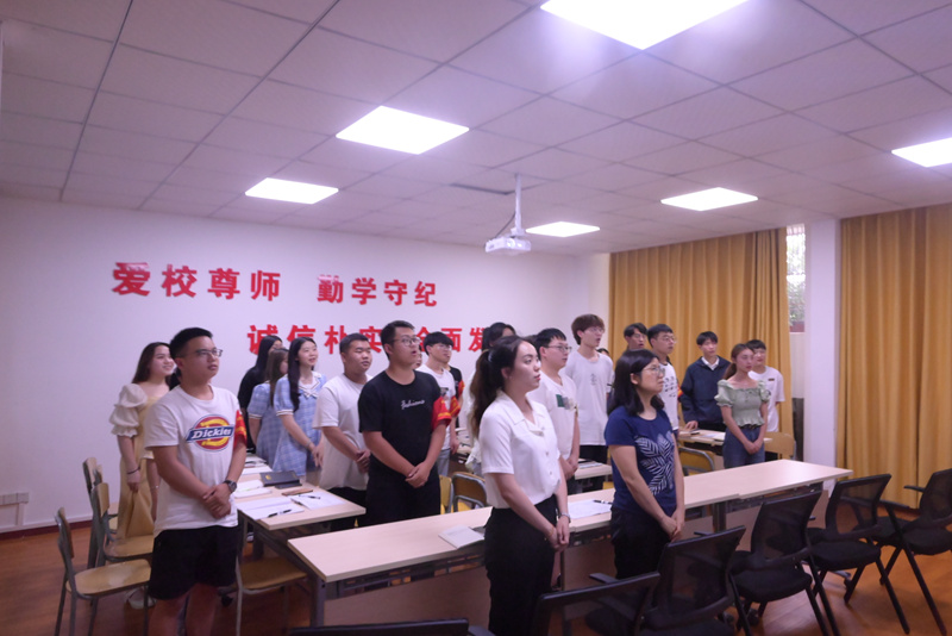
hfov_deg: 73.7
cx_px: 476
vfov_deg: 53.2
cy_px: 318
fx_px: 635
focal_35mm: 24
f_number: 16
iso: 9000
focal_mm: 24
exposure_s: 1/60
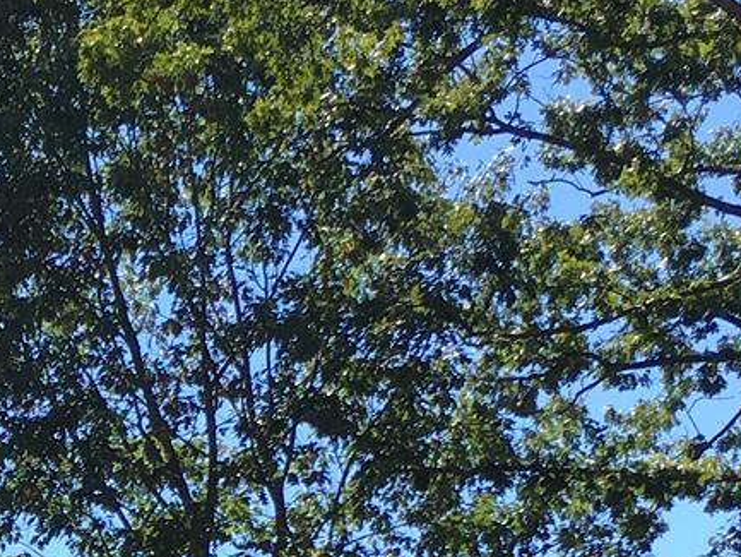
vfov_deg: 10.5
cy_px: 934
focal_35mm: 135
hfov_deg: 14.1
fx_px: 2891
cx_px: -202
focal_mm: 4.15
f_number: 2.2
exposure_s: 1/884
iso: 25
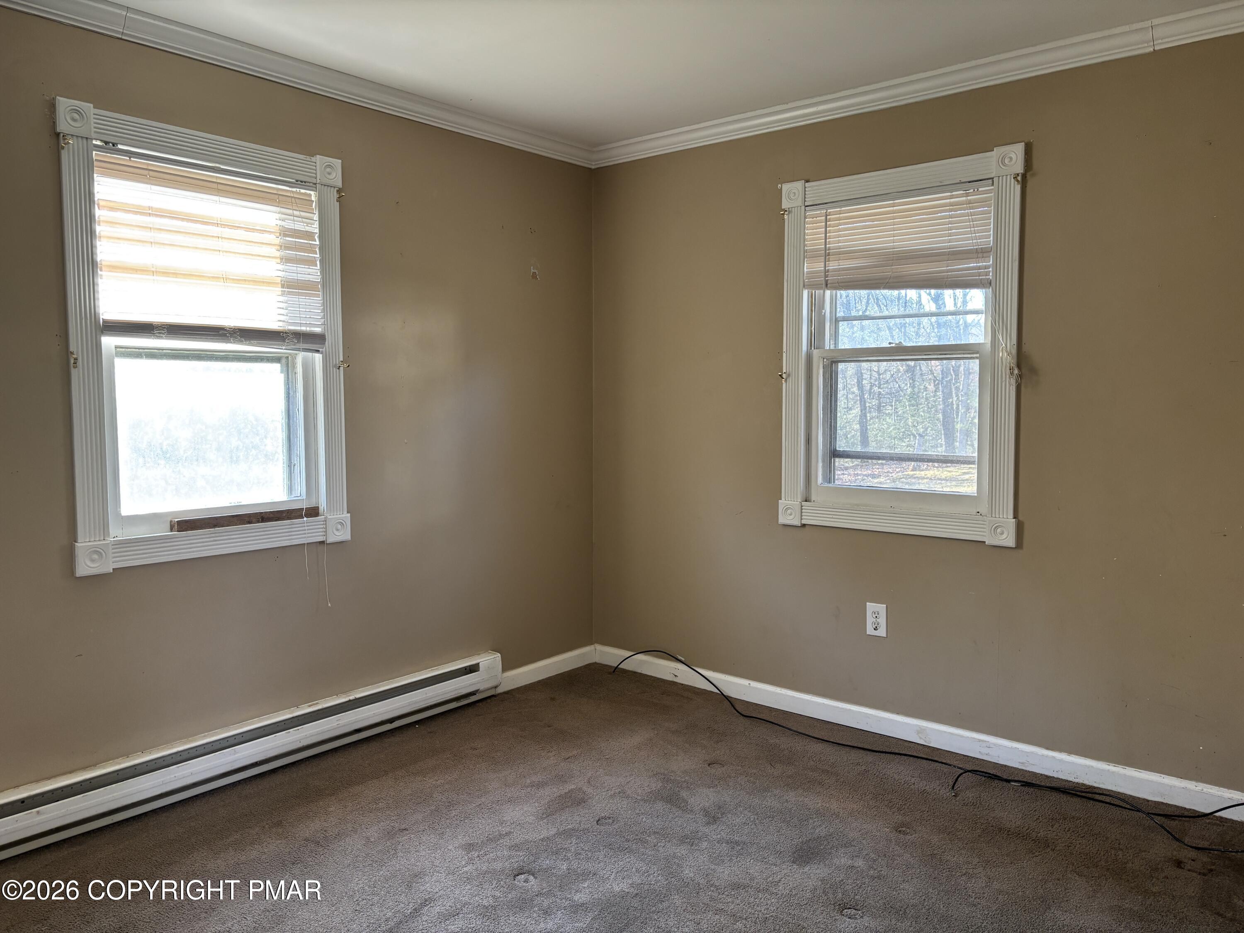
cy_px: 466
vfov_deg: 53.1
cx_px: 622
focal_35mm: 26
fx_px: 934
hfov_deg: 67.3
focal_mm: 5.96
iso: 125
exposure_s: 1/87
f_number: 1.6
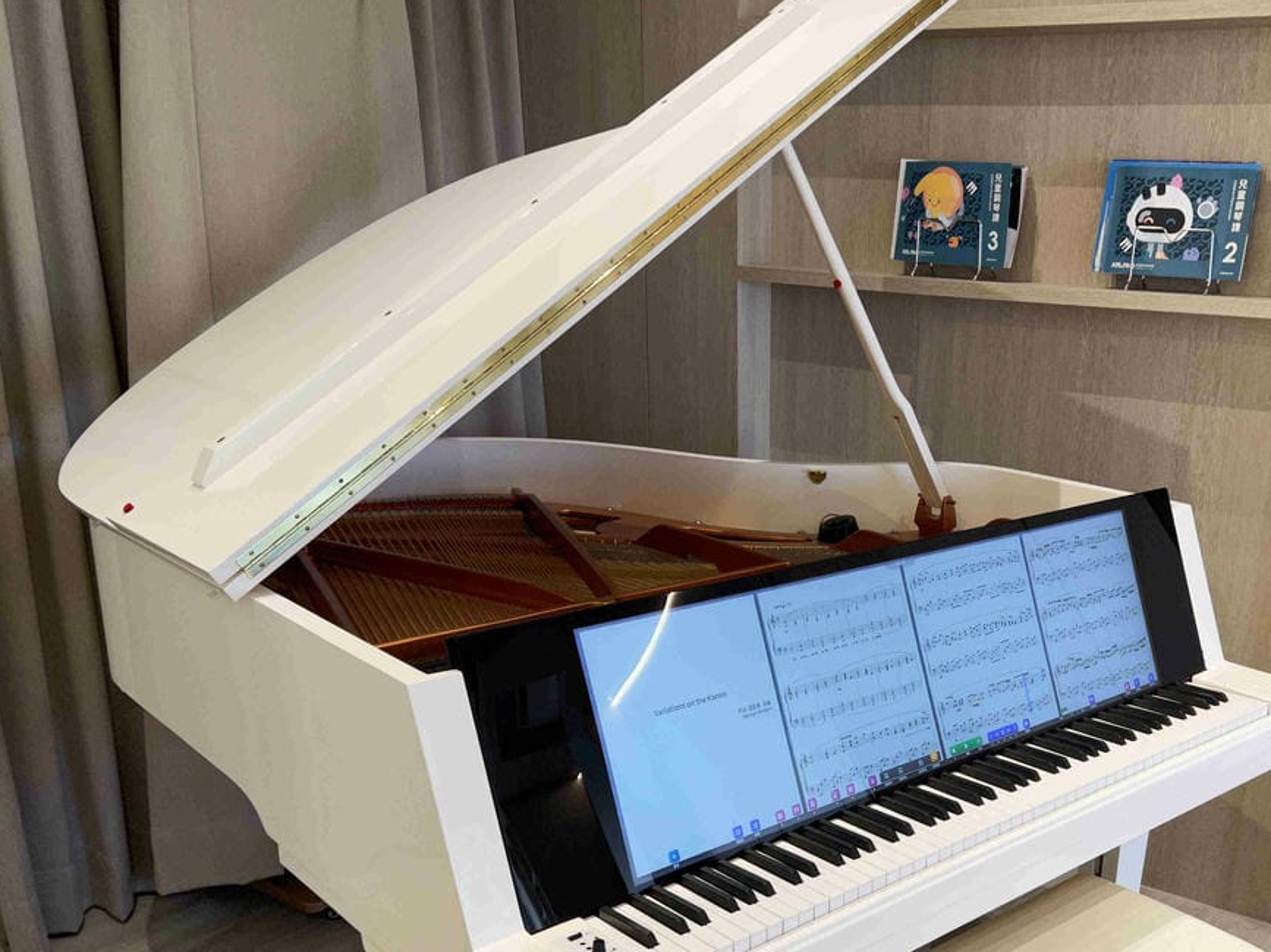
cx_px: 859
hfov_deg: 50.3
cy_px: 639
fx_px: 1322
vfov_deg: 39.2
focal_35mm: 36
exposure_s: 1/60
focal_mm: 5.7
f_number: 1.5
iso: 80
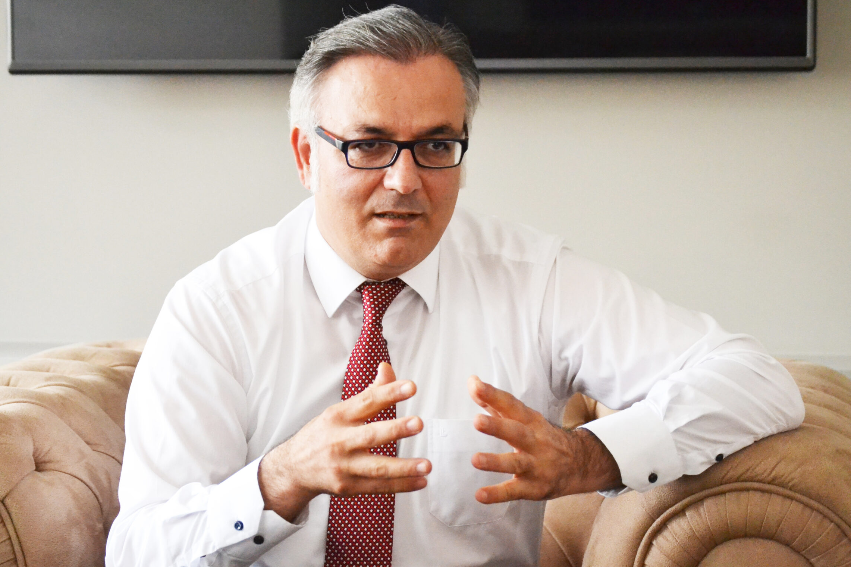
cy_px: 293
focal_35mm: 93
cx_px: 405
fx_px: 2188
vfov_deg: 14.8
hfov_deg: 22.0
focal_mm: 55
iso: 3200
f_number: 4
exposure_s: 1/320
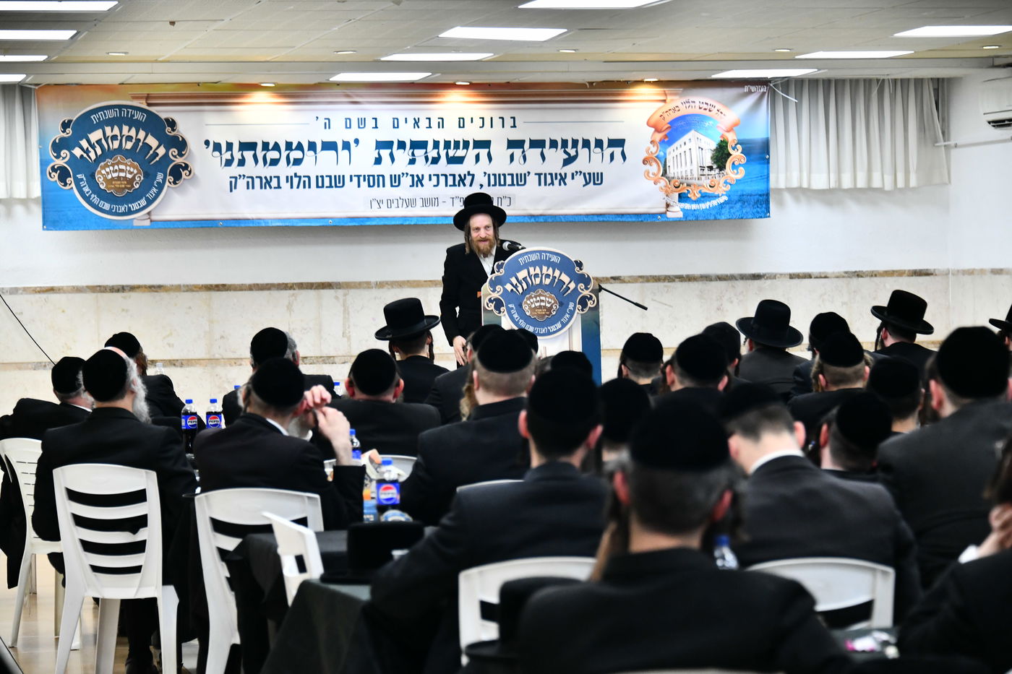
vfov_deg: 11.2
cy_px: 337
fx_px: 3429
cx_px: 506
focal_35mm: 122
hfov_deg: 16.8
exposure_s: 1/125
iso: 2000
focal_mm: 122
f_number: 5.6
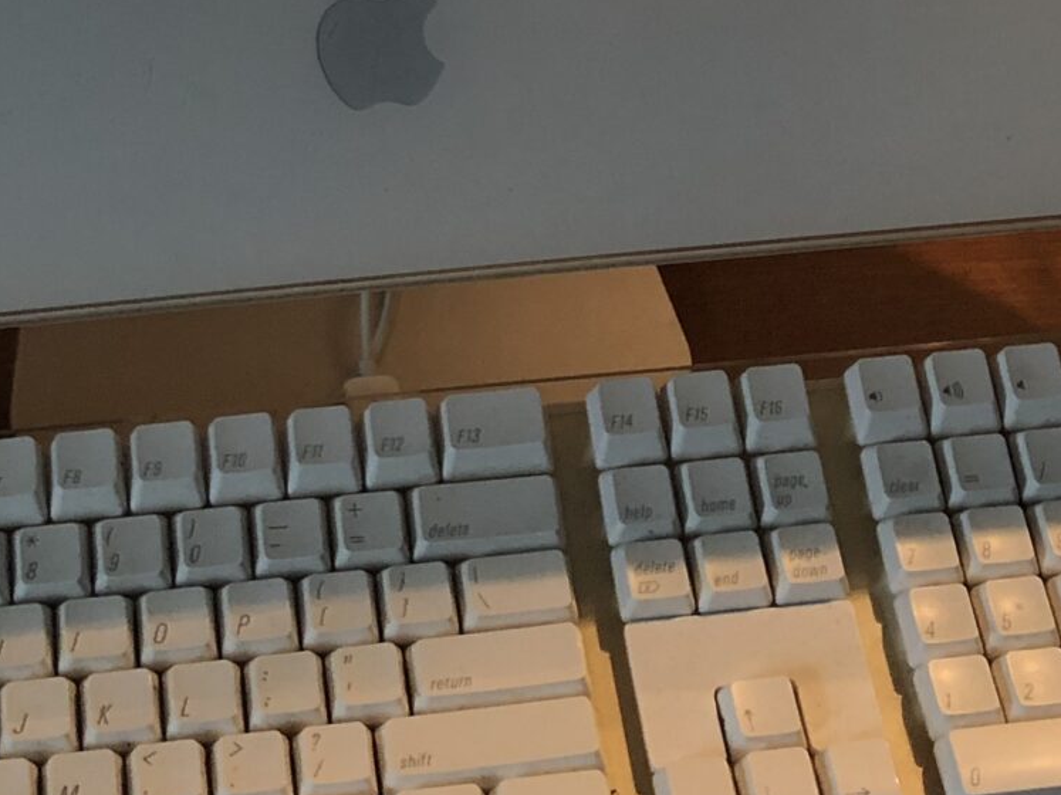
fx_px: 2942
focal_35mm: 96
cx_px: 473
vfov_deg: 14.5
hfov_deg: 20.4
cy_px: -327
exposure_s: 1/24
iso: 40
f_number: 1.8
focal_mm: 4
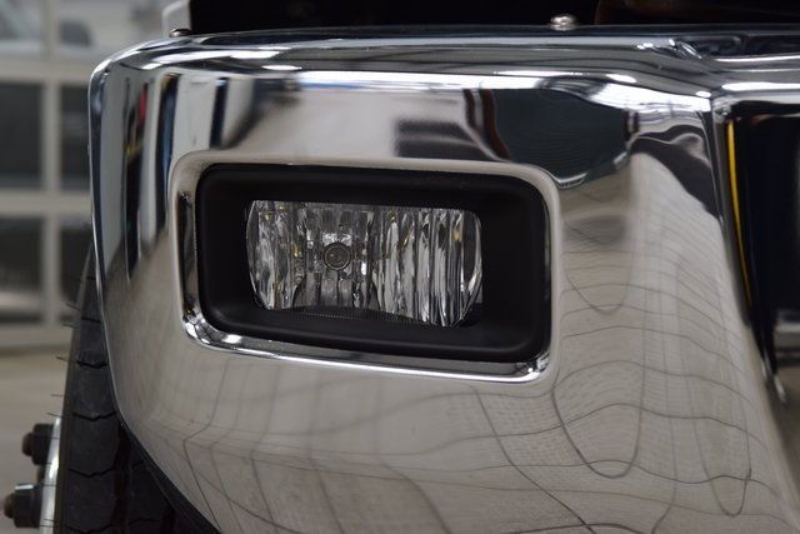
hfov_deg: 19.5
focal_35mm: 105
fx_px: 2334
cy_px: 267
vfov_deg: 13.0
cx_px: 400
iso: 640
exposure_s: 1/30
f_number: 7.1
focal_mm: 70
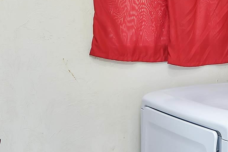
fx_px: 380
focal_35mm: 60
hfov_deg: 32.8
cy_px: 30
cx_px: 170
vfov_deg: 22.3
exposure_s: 1/13
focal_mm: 10
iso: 160
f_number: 5
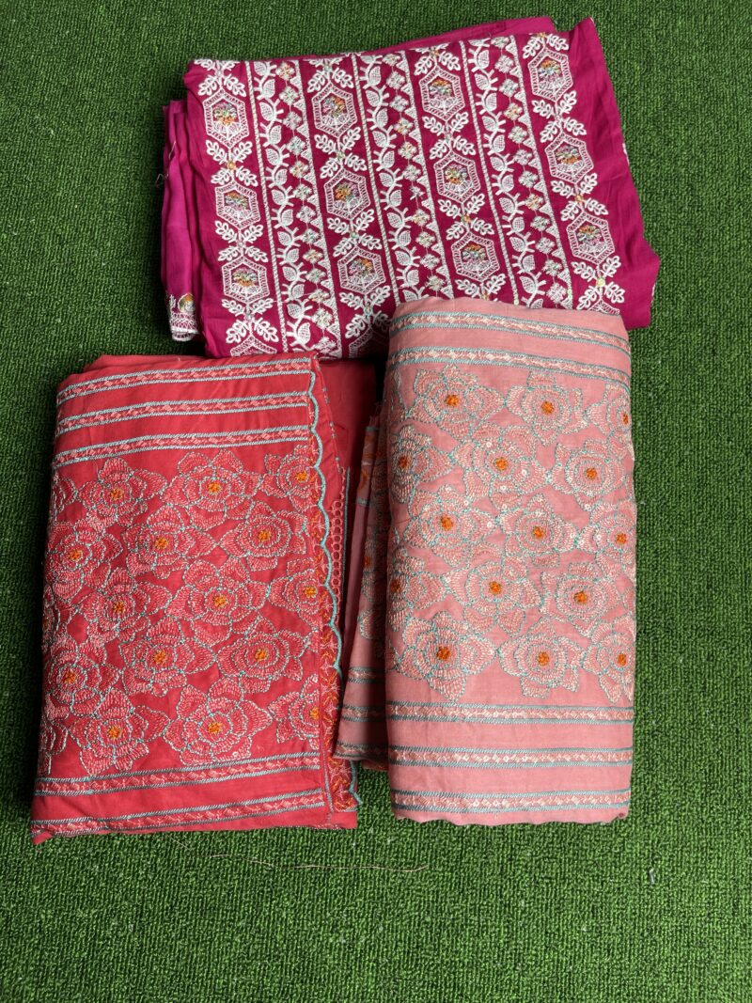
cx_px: 376
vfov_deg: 69.4
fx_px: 724
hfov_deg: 54.9
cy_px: 502
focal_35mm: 25
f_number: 1.6
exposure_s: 1/100
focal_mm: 5.1
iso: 64
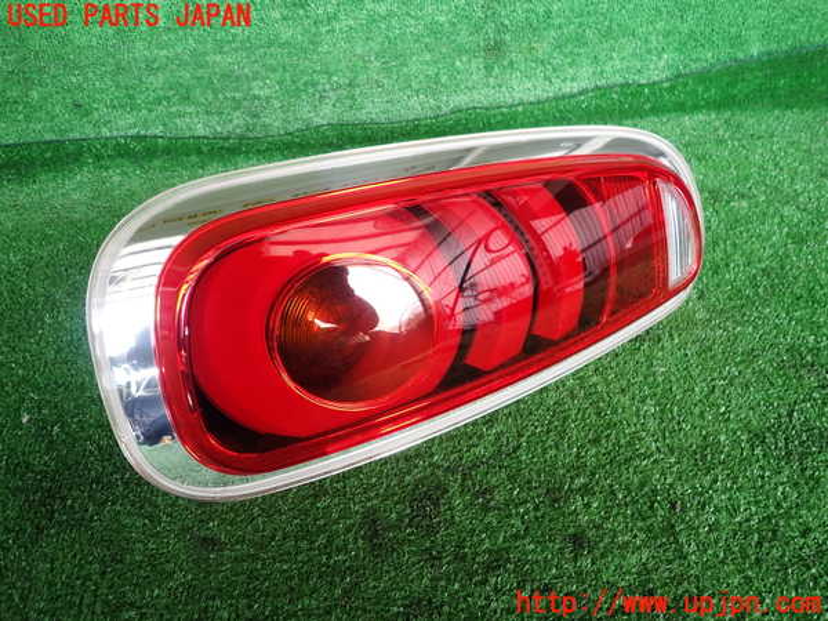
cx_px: 414
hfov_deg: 69.4
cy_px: 310
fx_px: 598
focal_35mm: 25
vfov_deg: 54.9
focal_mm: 4.5
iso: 100
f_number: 2
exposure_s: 1/60
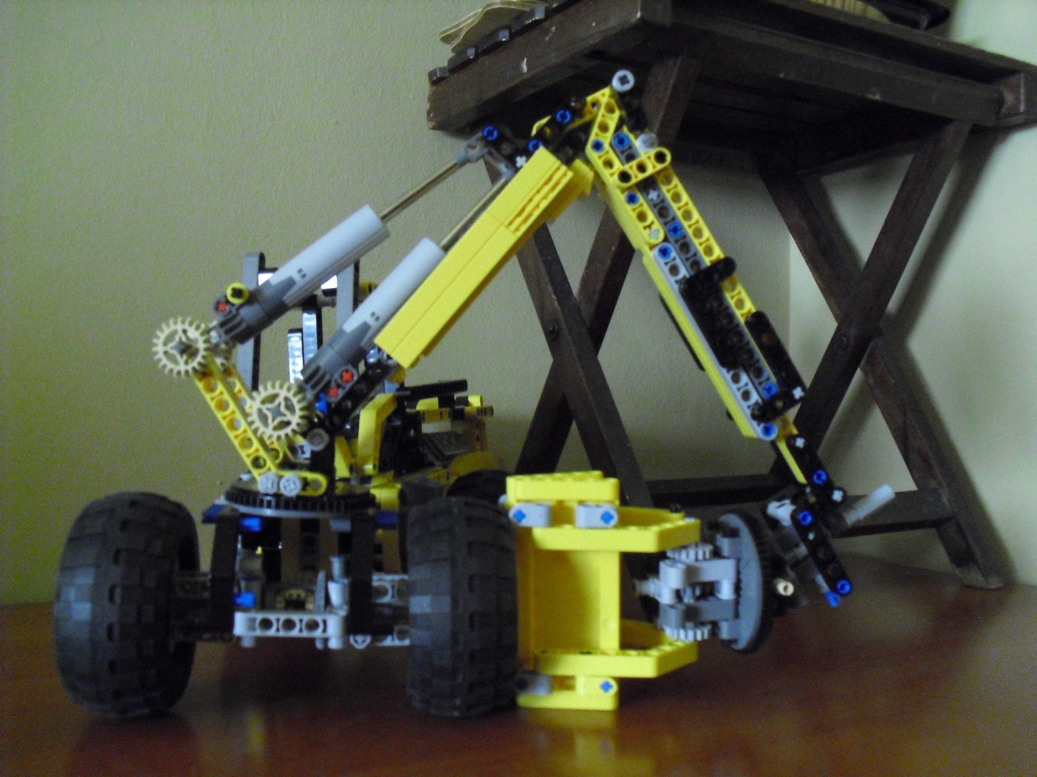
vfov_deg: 39.7
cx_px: 518
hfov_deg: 51.4
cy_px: 388
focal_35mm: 36
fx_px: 1078
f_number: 3.1
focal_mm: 6.3
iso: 800
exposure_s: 1/10
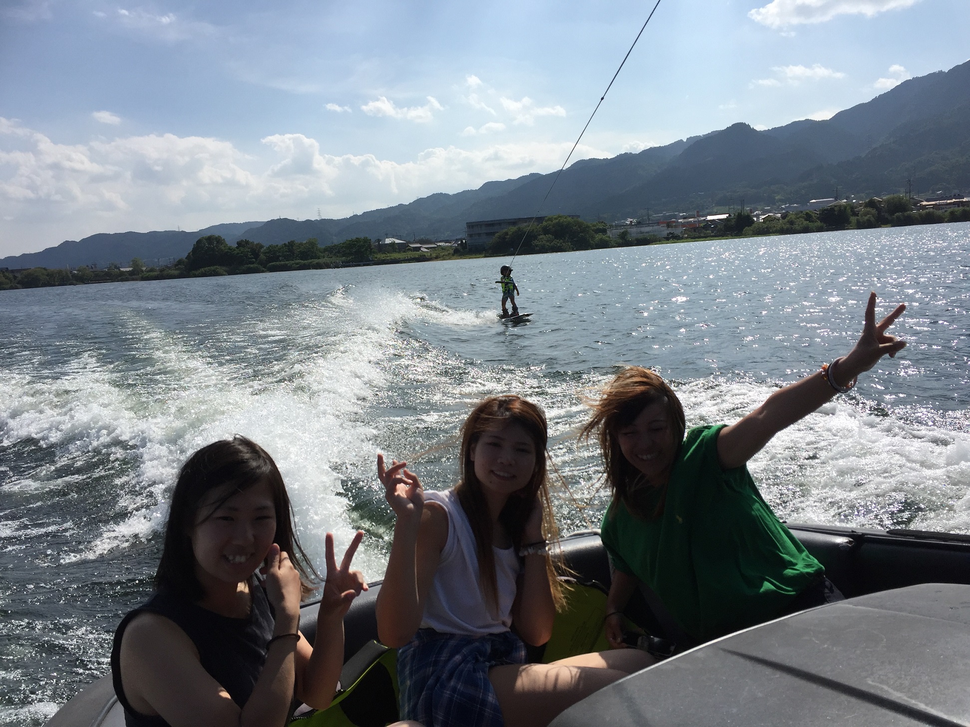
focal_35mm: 29
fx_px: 813
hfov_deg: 61.7
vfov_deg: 48.2
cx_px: 485
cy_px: 364
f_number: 2.2
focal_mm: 4.15
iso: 32
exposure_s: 1/4405
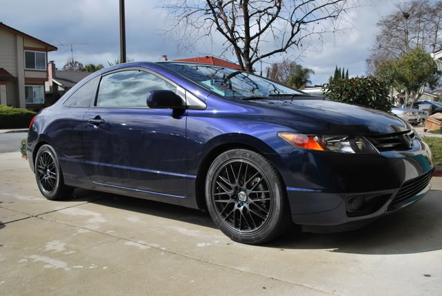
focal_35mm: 33
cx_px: 221
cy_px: 148
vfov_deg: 40.1
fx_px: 406
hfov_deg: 57.2
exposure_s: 1/1000
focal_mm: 22
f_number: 6.3
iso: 100
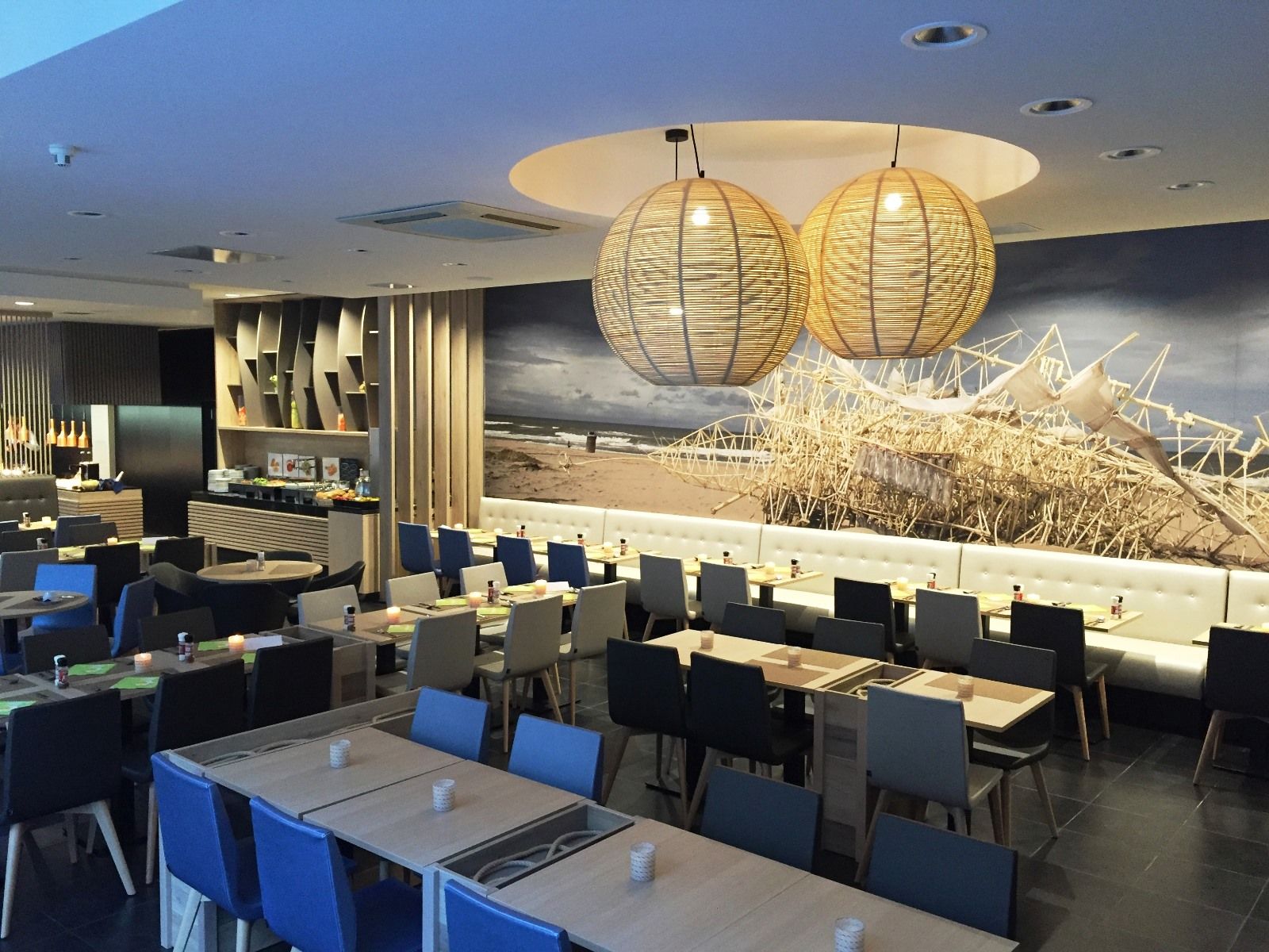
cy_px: 476
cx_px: 634
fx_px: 1063
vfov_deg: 48.2
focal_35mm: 29
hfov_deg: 61.7
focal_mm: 4.15
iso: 250
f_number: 2.2
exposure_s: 1/33
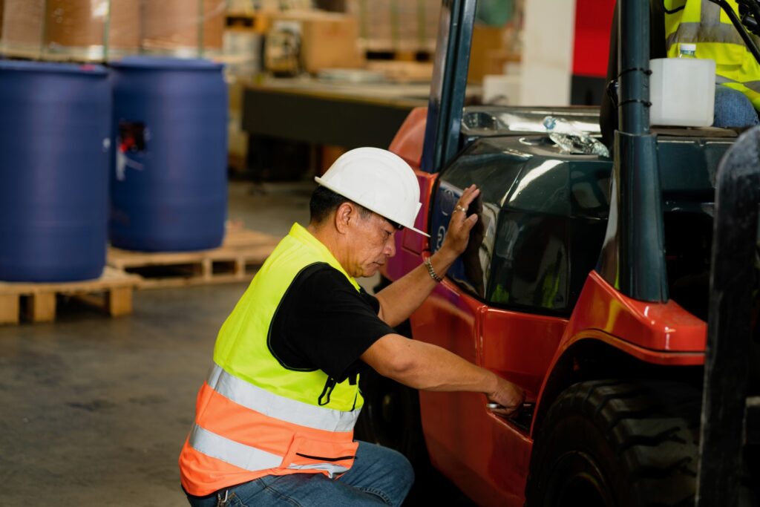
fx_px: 1795
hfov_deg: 23.9
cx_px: 380
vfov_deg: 16.1
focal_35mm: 85
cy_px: 254
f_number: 2.8
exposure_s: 1/80
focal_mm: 85
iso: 200
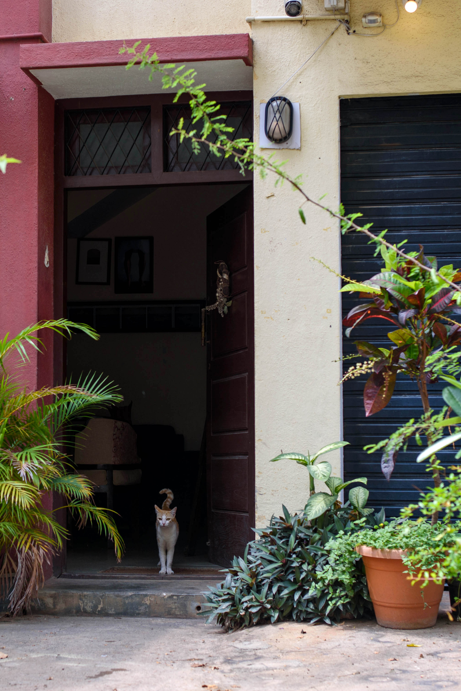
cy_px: 346
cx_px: 136
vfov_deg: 27.0
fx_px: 1440
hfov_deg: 18.1
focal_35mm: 75
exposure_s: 1/400
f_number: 3.5
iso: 100
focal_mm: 50
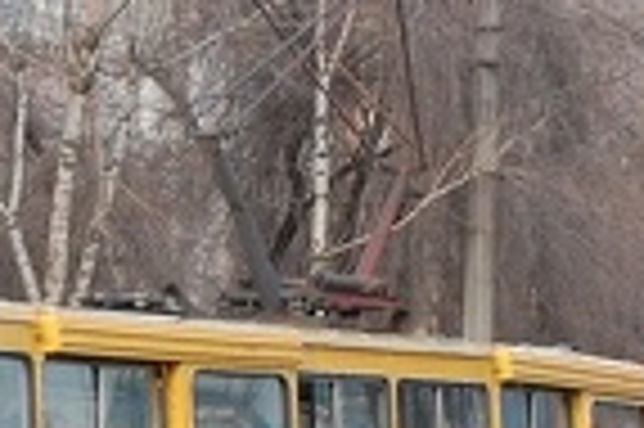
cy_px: 482
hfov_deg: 7.3
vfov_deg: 4.8
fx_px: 5057
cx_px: 113
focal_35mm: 283
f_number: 7.1
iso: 200
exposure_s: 1/125
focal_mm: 34
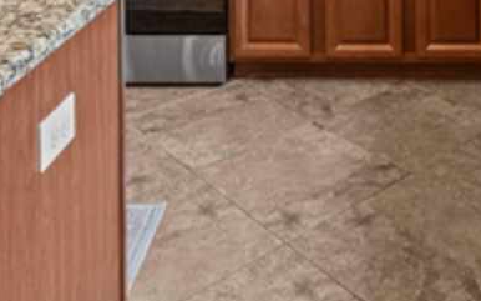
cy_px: -217
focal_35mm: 54
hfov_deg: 36.4
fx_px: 708
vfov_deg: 19.1
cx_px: 375
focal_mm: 16
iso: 500
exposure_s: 1/3
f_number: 8
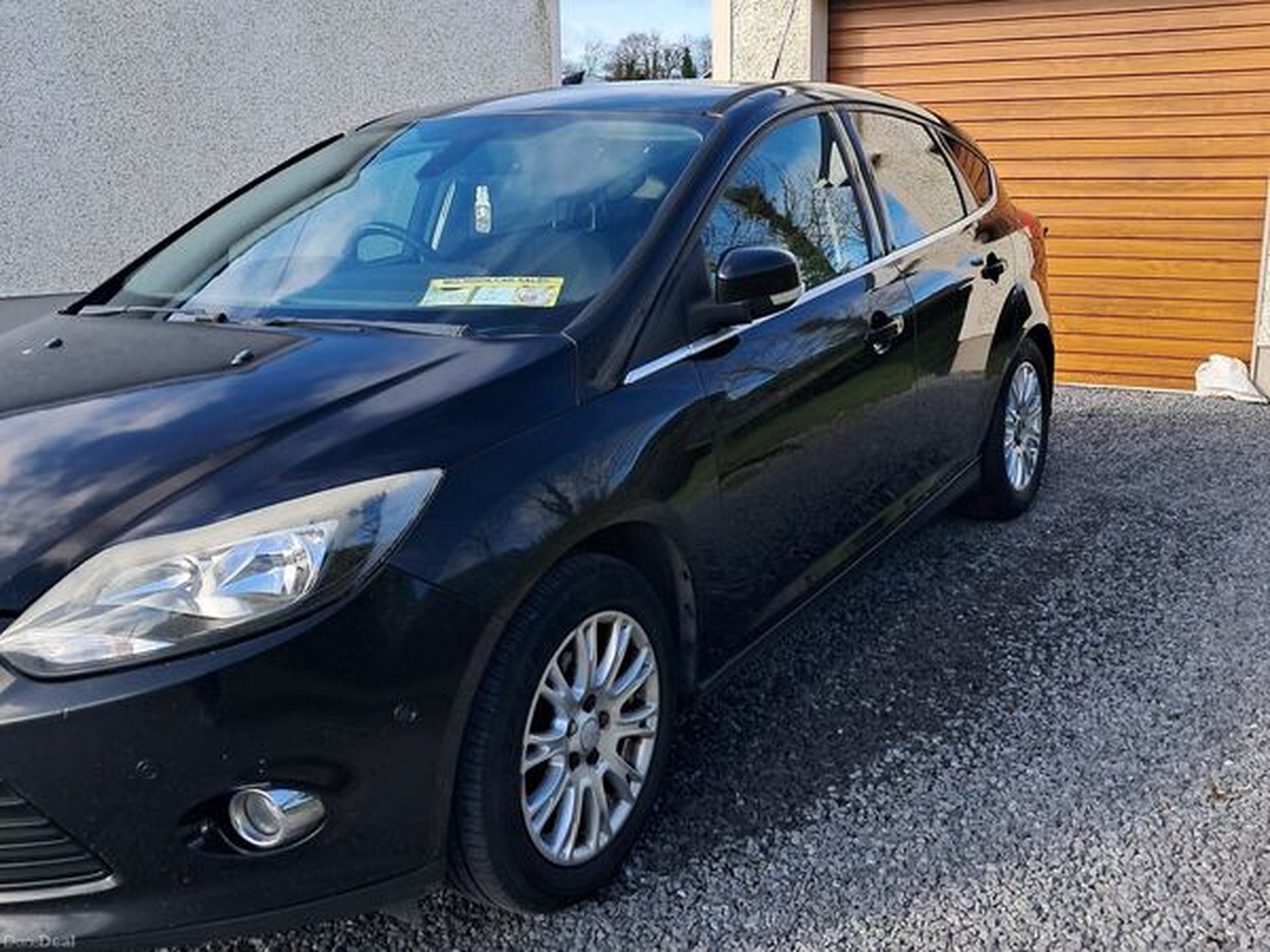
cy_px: 476
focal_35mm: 27
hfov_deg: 65.3
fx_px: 991
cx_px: 635
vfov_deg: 51.4
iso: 50
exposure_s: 1/239
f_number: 1.8
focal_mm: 4
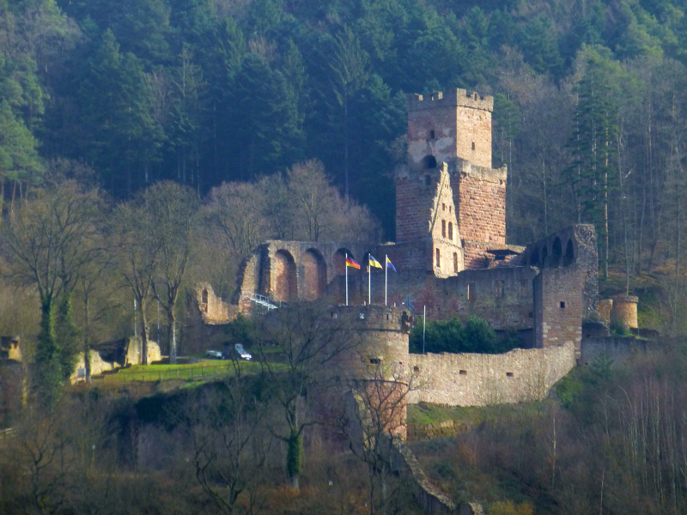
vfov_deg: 4.7
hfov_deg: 6.2
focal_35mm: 318
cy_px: 258
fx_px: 6311
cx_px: 344
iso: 100
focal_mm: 51.5
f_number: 5.9
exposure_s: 1/160
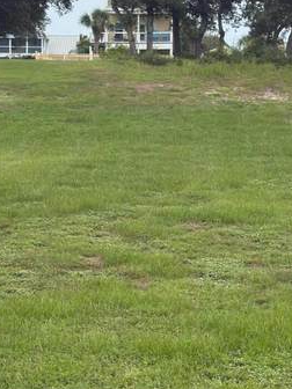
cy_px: 142
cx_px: 163
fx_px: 1091
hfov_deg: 15.2
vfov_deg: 20.2
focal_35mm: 97
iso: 80
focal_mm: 6.76
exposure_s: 1/6897
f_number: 1.78
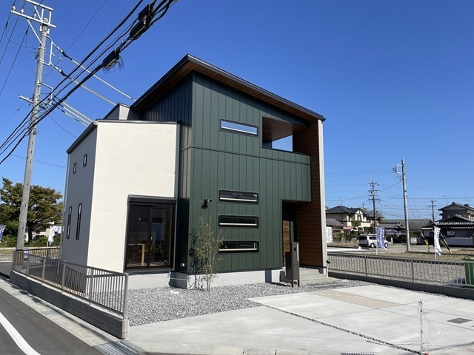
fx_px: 356
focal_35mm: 26
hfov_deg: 67.3
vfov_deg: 53.1
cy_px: 178
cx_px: 237
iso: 32
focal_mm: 4.2
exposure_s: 1/5051
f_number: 1.6
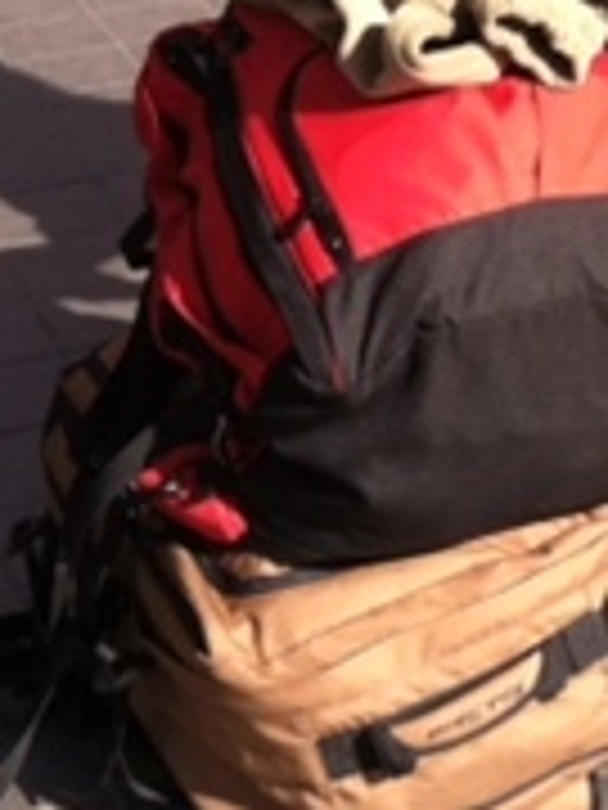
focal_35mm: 124
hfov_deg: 11.6
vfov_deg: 15.3
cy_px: -189
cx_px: 824
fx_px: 2904
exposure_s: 1/455
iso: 80
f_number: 2.8
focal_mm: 3.85
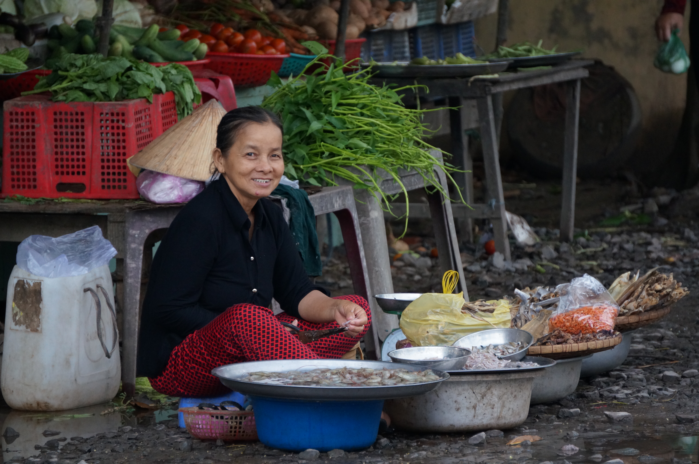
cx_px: 350
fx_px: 6051
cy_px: 232
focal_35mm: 312
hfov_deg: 6.6
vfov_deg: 4.4
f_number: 6.3
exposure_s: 1/320
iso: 1250
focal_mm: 208
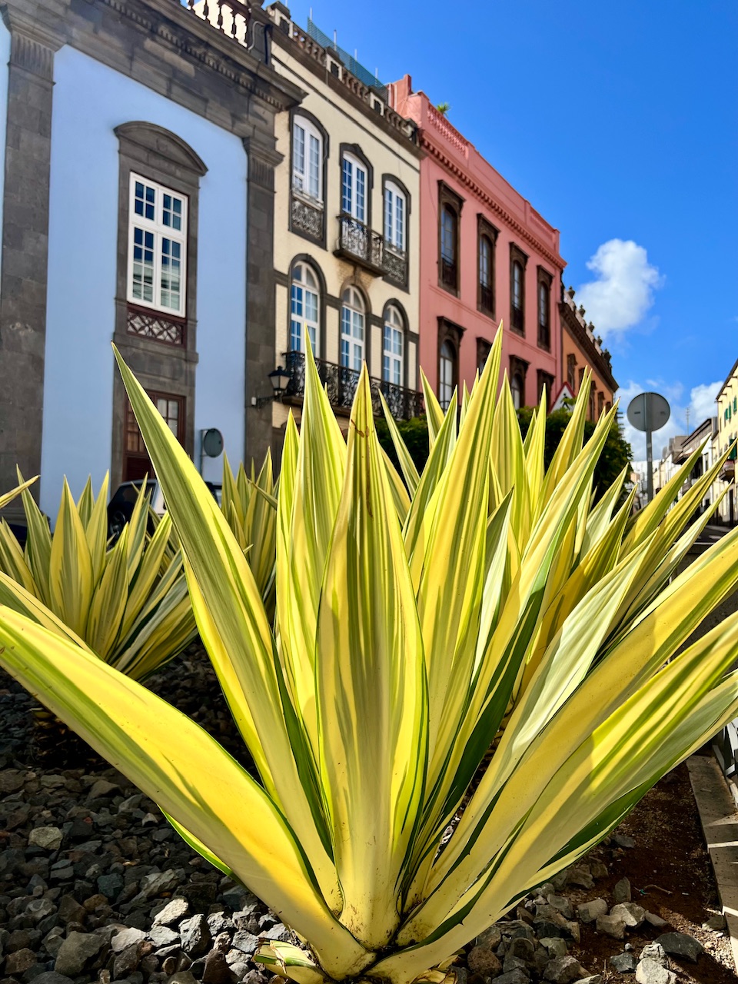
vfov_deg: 67.3
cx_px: 369
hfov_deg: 53.1
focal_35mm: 26
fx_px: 739
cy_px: 492
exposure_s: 1/4115
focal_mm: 5.7
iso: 50
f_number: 1.5
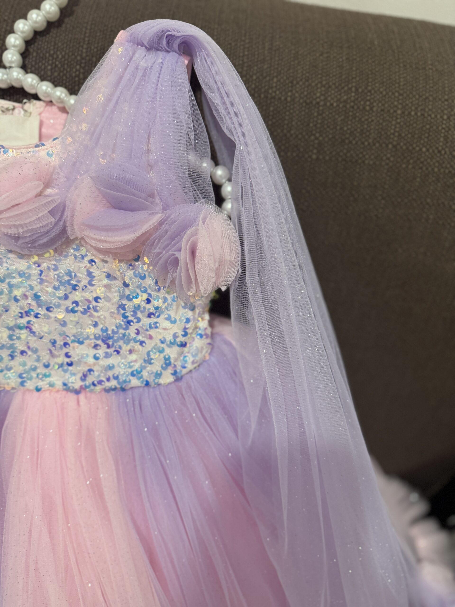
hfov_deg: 56.8
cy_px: 304
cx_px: 228
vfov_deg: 71.6
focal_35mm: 24
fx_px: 421
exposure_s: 1/60
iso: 250
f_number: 1.78
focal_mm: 6.76
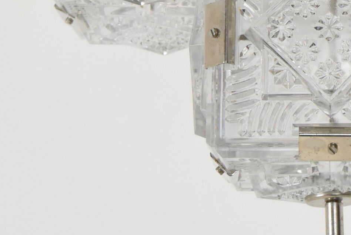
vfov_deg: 10.2
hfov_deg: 15.3
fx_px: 1288
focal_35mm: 132
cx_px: 340
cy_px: -69
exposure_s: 1/200
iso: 1600
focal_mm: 28
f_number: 7.1
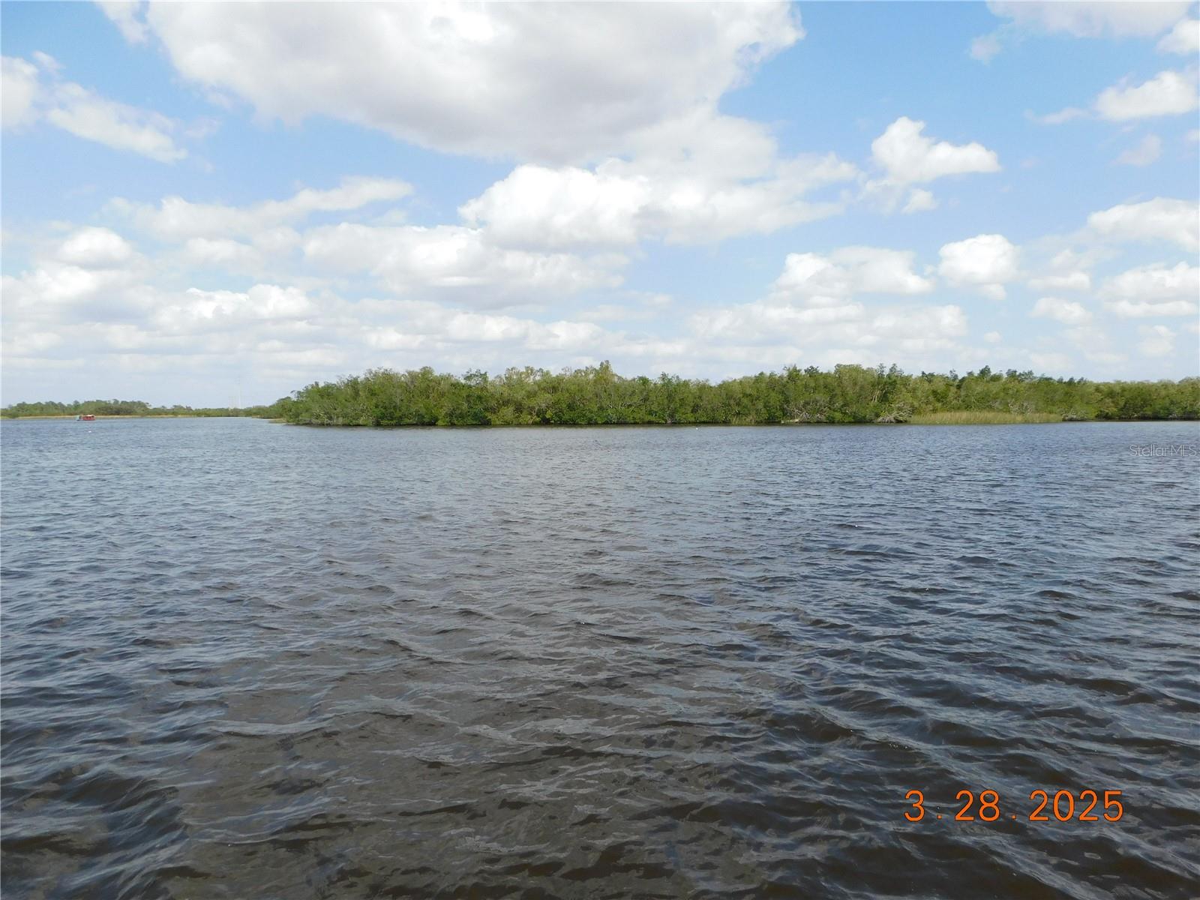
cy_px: 450
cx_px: 600
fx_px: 797
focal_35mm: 23
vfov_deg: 58.9
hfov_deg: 73.9
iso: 125
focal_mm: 4
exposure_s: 1/500
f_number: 6
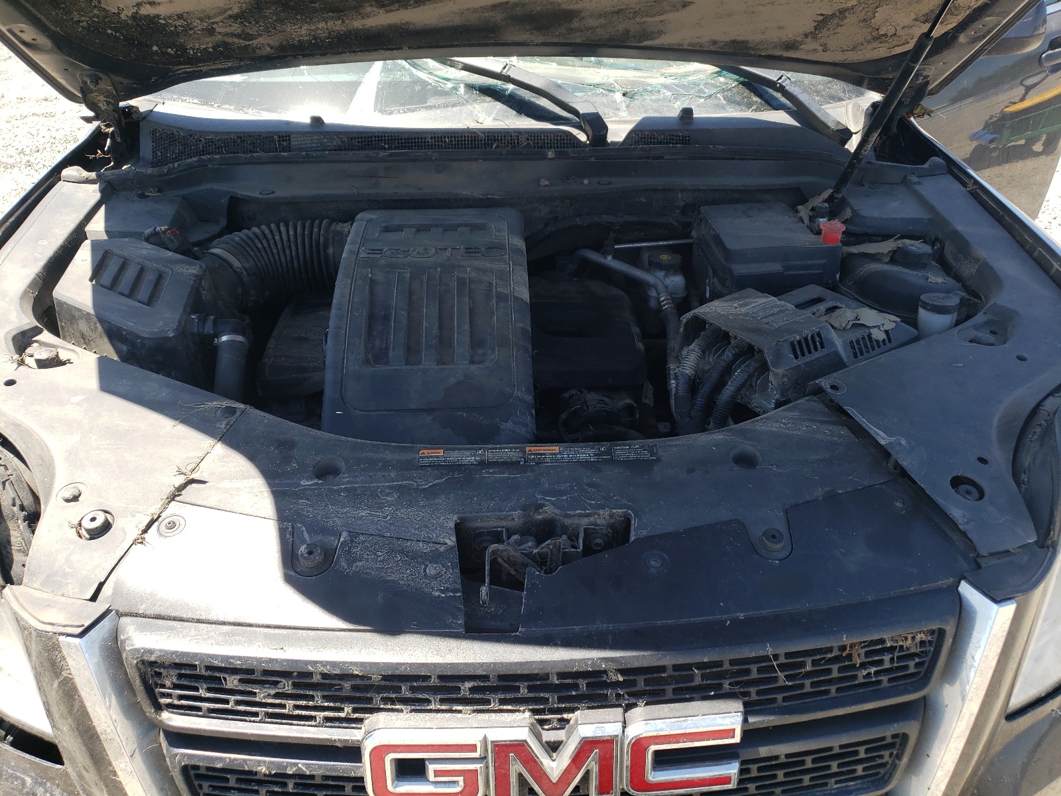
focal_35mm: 26
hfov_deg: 67.3
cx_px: 530
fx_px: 797
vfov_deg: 53.1
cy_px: 398
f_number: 1.5
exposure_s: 1/714
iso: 50
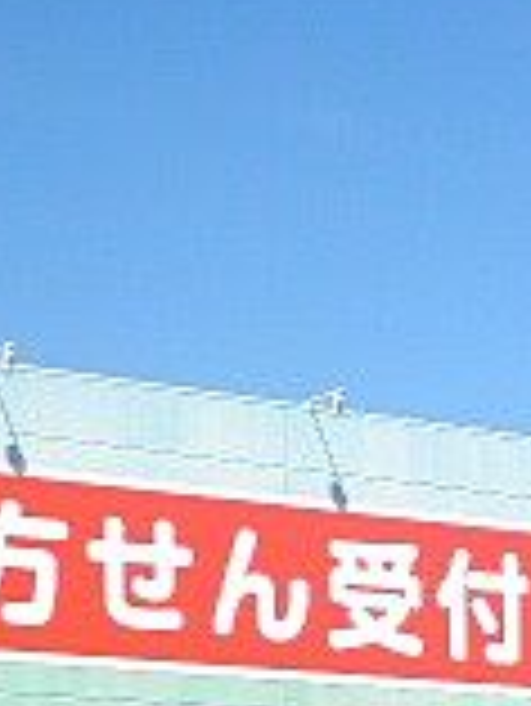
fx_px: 3003
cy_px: 800
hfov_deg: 10.0
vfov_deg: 13.1
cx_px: 585
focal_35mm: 147
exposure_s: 1/125
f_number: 8.8
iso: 64
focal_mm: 6.4
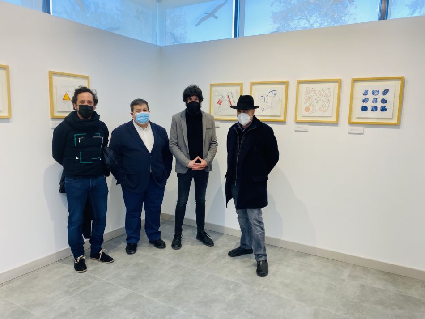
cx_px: 212
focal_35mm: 26
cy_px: 160
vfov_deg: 53.1
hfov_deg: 67.3
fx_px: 319
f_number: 1.8
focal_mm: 4.25
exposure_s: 1/100
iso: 100
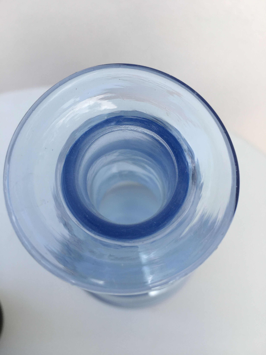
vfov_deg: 61.7
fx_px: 297
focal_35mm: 29
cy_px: 178
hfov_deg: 48.2
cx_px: 133
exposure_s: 1/481
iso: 25
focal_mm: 4.15
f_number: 2.2
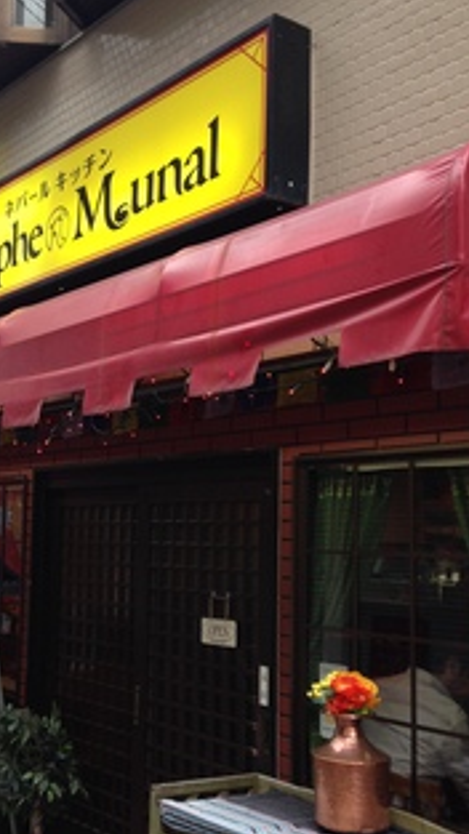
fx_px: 1017
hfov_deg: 25.5
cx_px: 85
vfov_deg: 44.5
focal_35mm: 46
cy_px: 464
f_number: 2.4
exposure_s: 1/60
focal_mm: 4.12
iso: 64
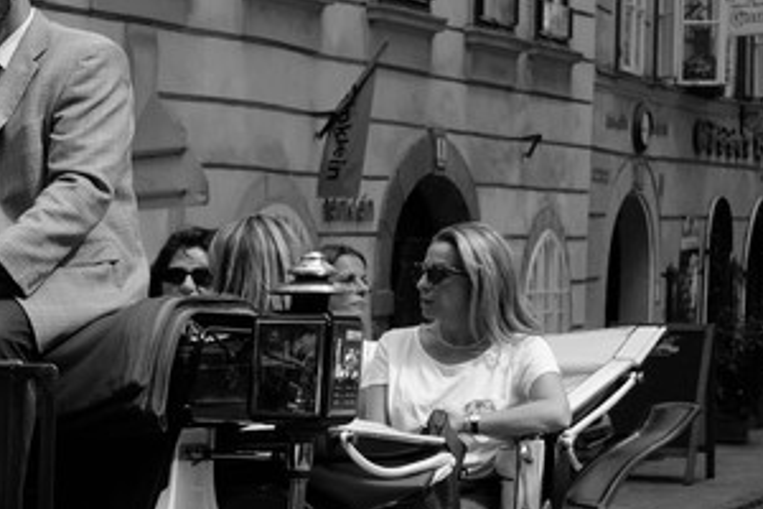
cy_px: 655
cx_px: -933
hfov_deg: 12.3
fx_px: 2967
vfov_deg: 9.6
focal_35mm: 140
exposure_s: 1/500
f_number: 6.3
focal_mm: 28
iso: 400
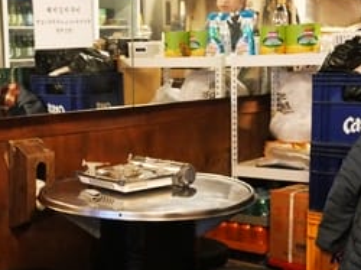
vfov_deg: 22.8
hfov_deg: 29.3
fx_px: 667
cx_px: 51
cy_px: 185
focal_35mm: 64
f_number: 3.5
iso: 3200
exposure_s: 1/50
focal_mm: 12
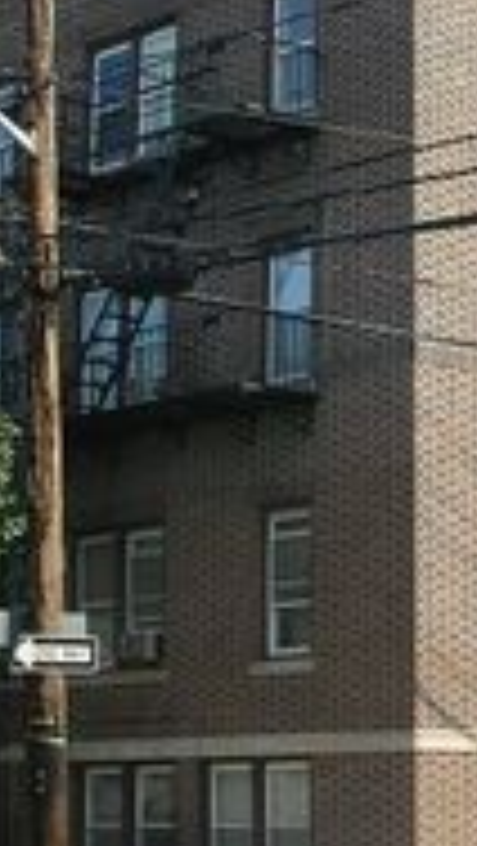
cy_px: 392
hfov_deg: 11.5
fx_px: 2334
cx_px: 526
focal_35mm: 104
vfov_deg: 20.5
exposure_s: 1/353
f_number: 3.7
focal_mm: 6
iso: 50
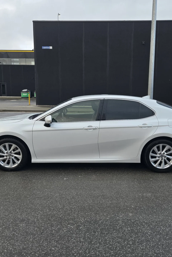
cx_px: 92
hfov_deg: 41.1
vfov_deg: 58.7
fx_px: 229
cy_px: 129
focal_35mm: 32
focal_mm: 5.4
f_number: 1.8
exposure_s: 1/508
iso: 160
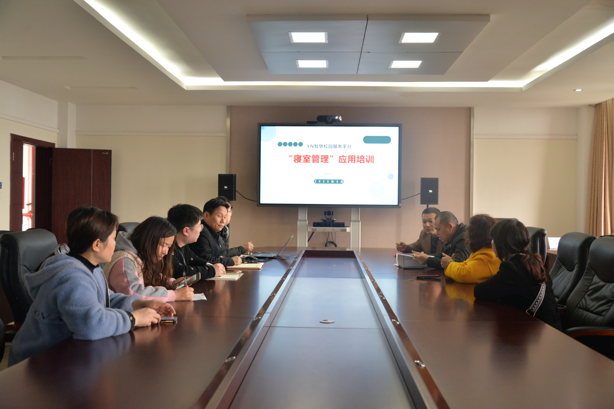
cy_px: 204
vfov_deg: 38.9
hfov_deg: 55.8
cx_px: 307
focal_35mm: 34
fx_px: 580
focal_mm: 34
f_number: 4.5
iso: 1250
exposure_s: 1/125
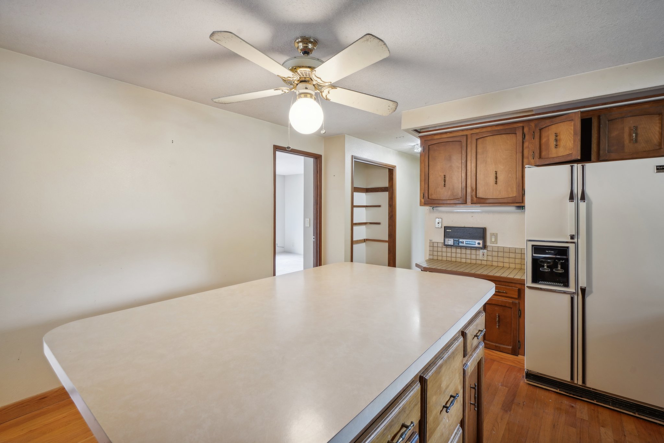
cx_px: 332
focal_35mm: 16
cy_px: 222
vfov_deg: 73.7
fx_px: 295
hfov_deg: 96.7
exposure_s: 1/3.33
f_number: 8
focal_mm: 16
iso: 400
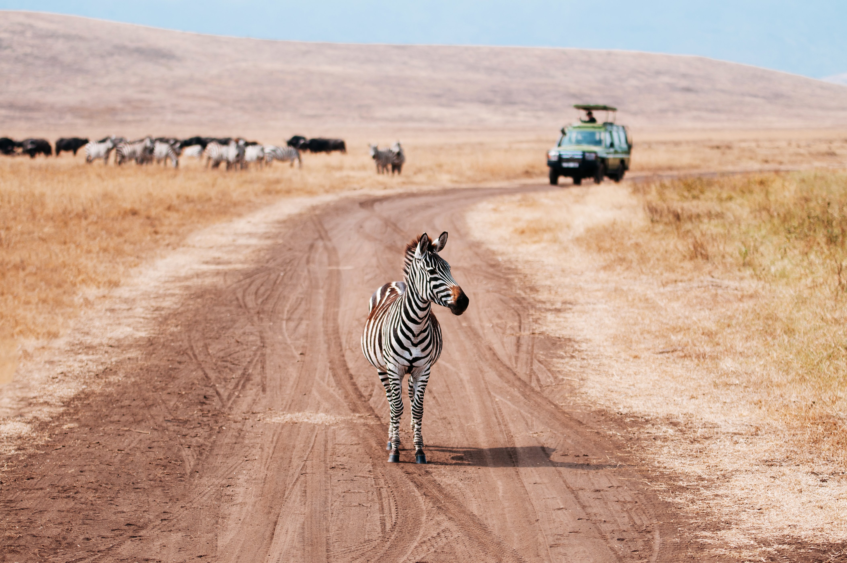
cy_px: 282
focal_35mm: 138
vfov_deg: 9.9
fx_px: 3243
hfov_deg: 14.9
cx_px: 424
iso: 100
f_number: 2.8
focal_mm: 92
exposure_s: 1/1250
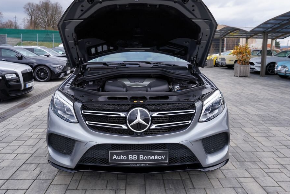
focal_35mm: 30
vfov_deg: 43.6
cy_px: 88
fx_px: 242
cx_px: 138
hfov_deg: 61.9
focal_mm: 26
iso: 100
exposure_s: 1/125
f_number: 5.6
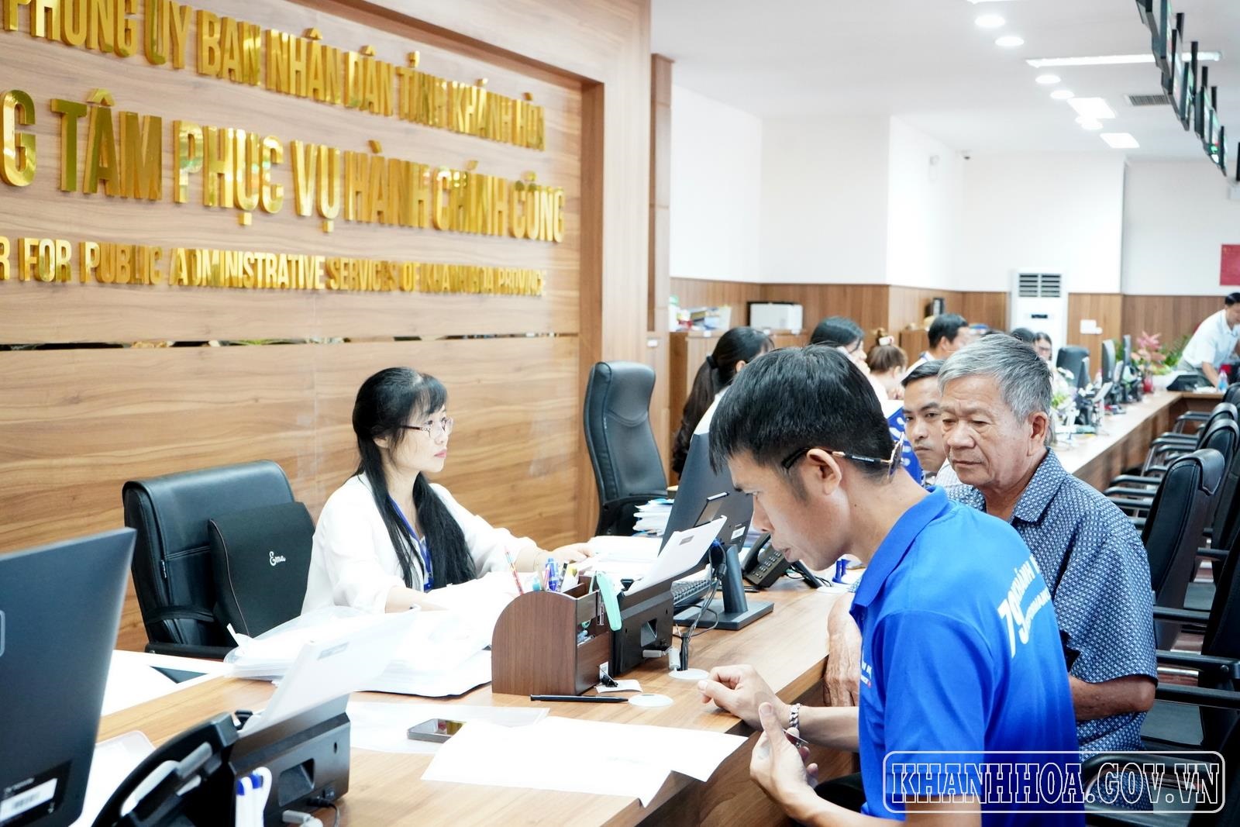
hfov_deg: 43.6
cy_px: 414
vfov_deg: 29.9
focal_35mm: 45
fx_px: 1550
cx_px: 620
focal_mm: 45
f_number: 6.3
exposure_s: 1/125
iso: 10000
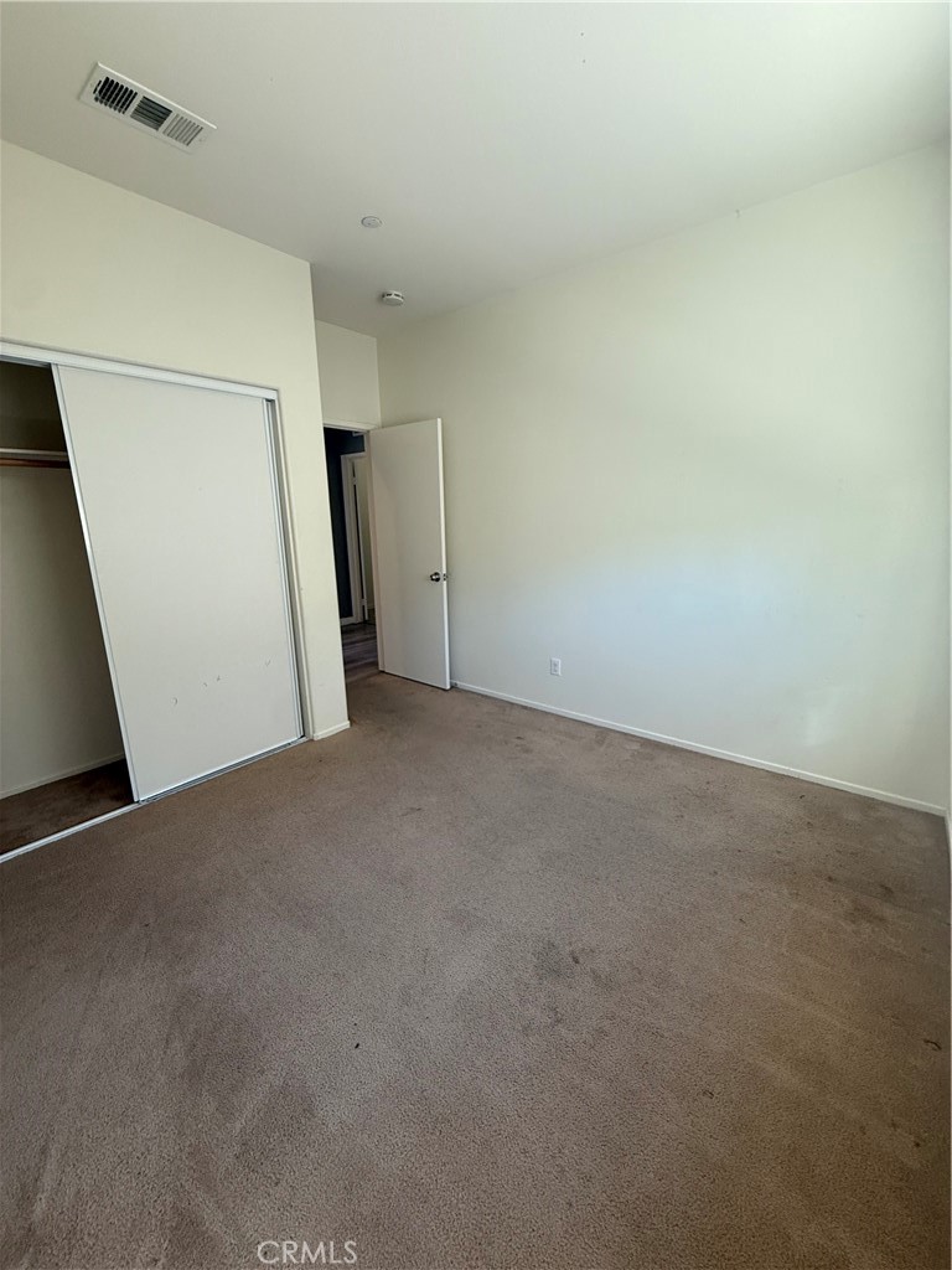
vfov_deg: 102.1
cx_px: 476
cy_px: 635
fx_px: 513
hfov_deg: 85.7
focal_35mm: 14
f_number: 2.2
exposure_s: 1/99
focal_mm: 2.22
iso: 160
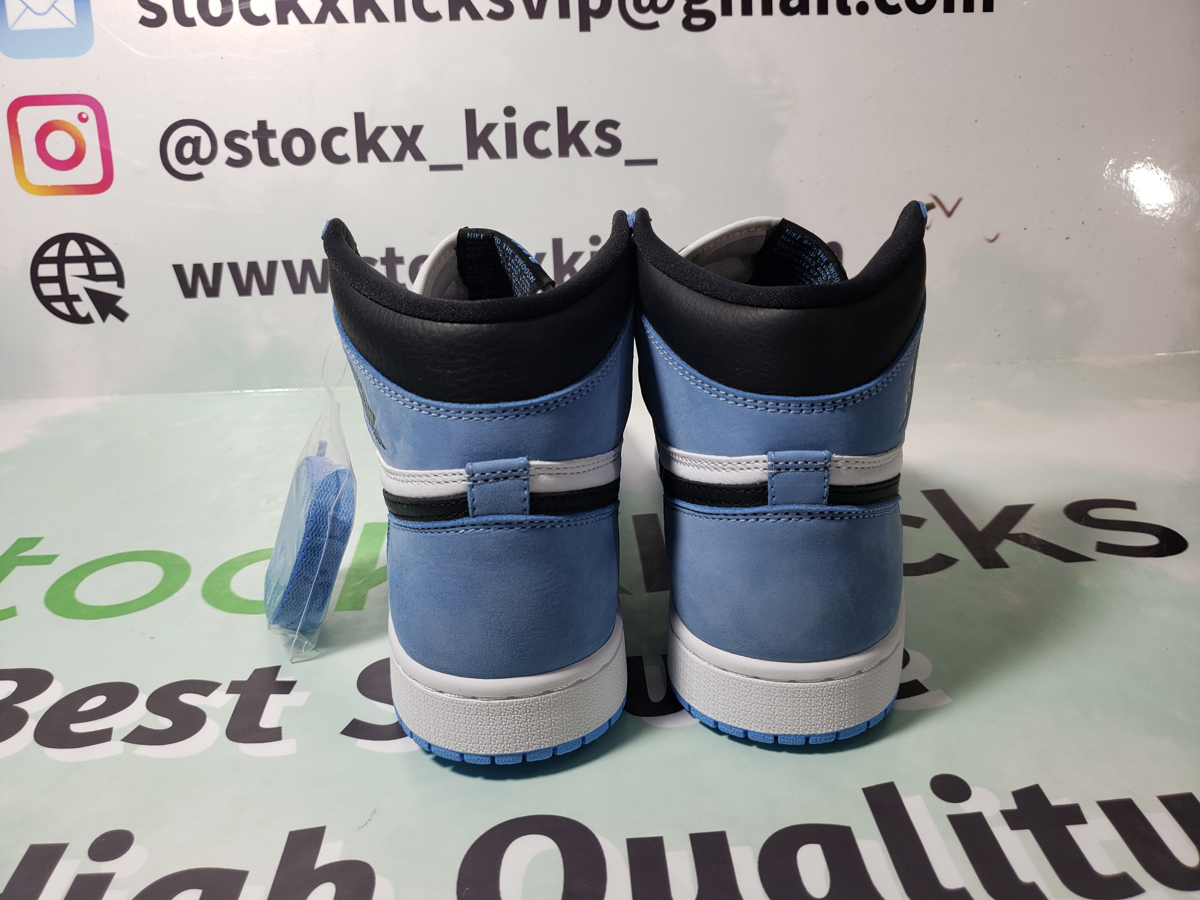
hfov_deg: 67.3
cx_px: 600
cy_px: 450
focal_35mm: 26
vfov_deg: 53.1
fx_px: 901
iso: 50
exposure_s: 1/394
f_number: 1.5
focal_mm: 4.3
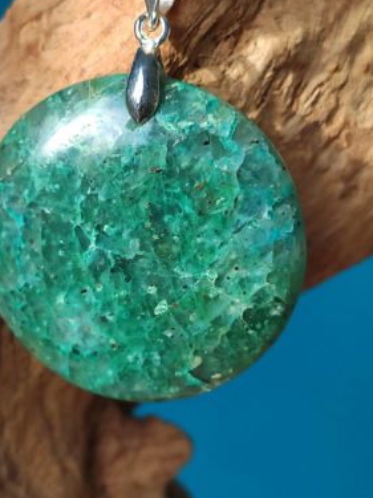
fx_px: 532
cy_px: 233
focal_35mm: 37
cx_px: 133
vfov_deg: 50.1
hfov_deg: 38.3
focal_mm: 4.77
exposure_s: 1/159
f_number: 1.75
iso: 112
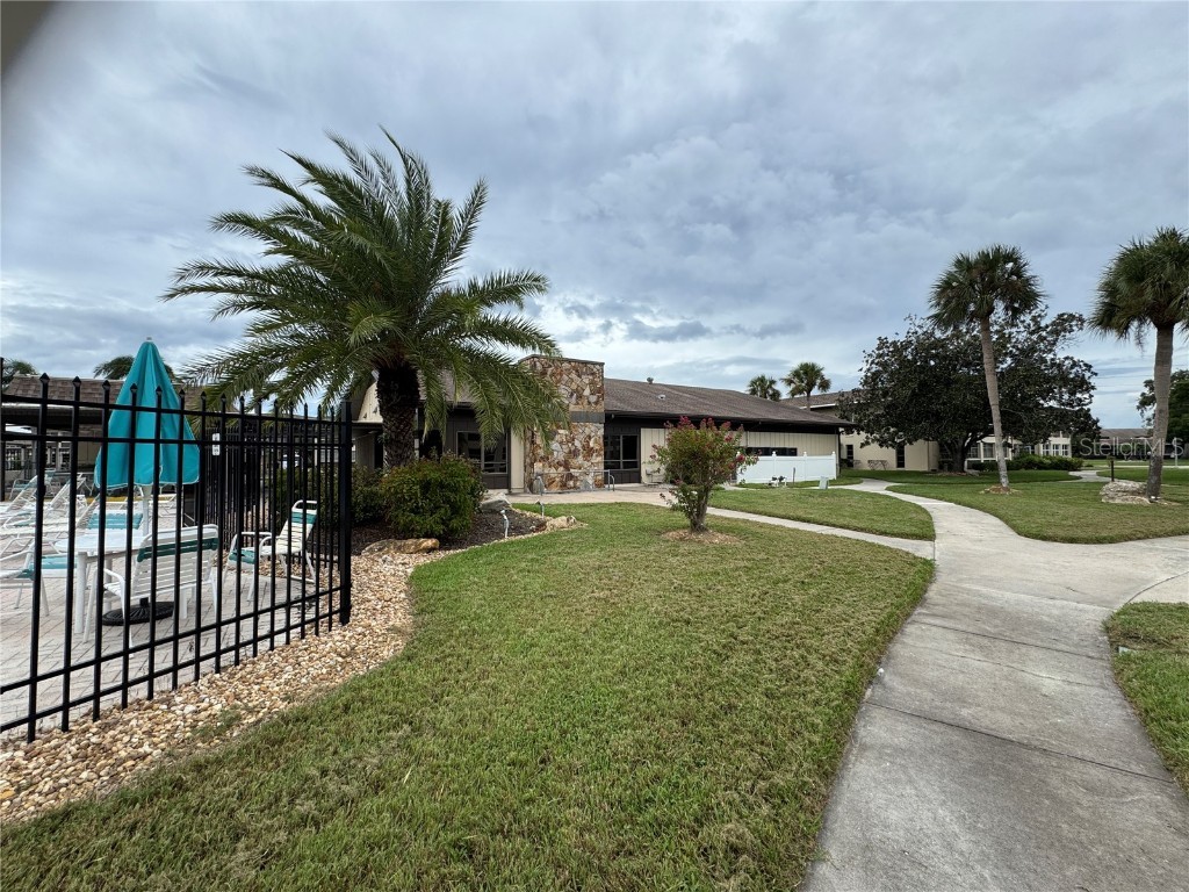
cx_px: 594
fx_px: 481
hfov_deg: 102.1
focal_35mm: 14
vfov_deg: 85.7
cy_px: 446
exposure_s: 1/1370
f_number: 2.2
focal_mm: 2.22
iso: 40
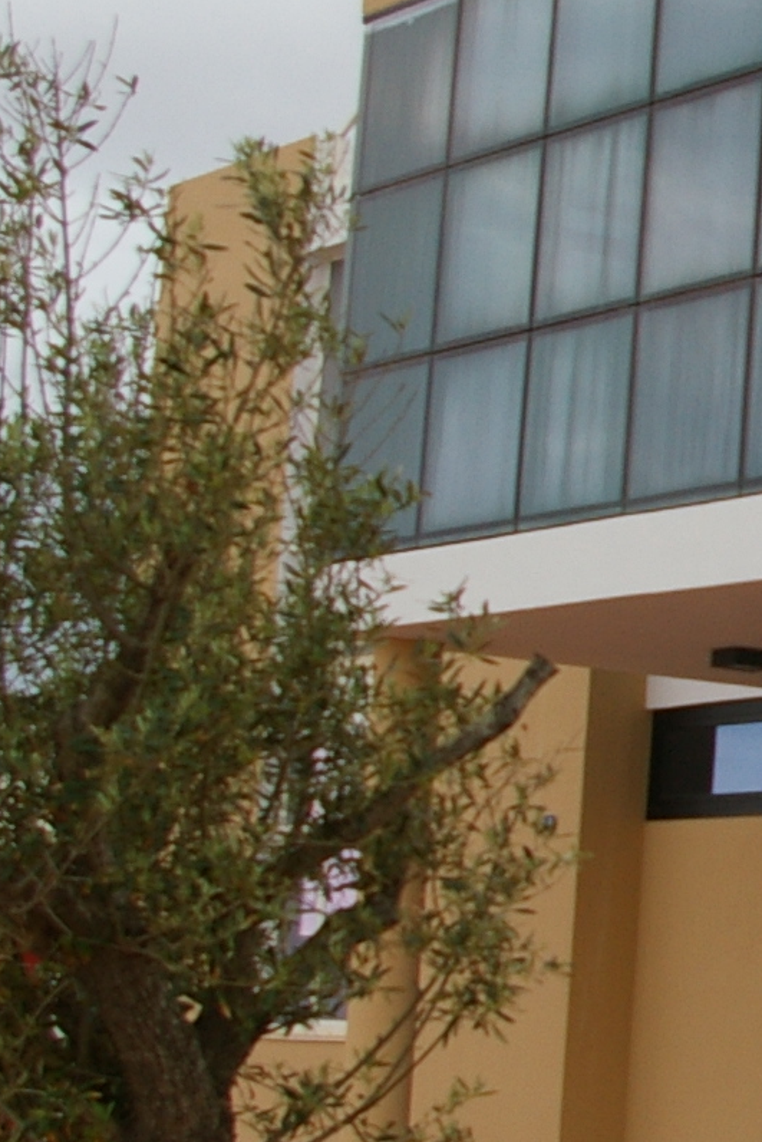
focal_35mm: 119
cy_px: 456
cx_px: 1471
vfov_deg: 17.2
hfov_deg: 10.7
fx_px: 3773
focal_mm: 21
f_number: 6.7
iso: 200
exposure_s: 1/180
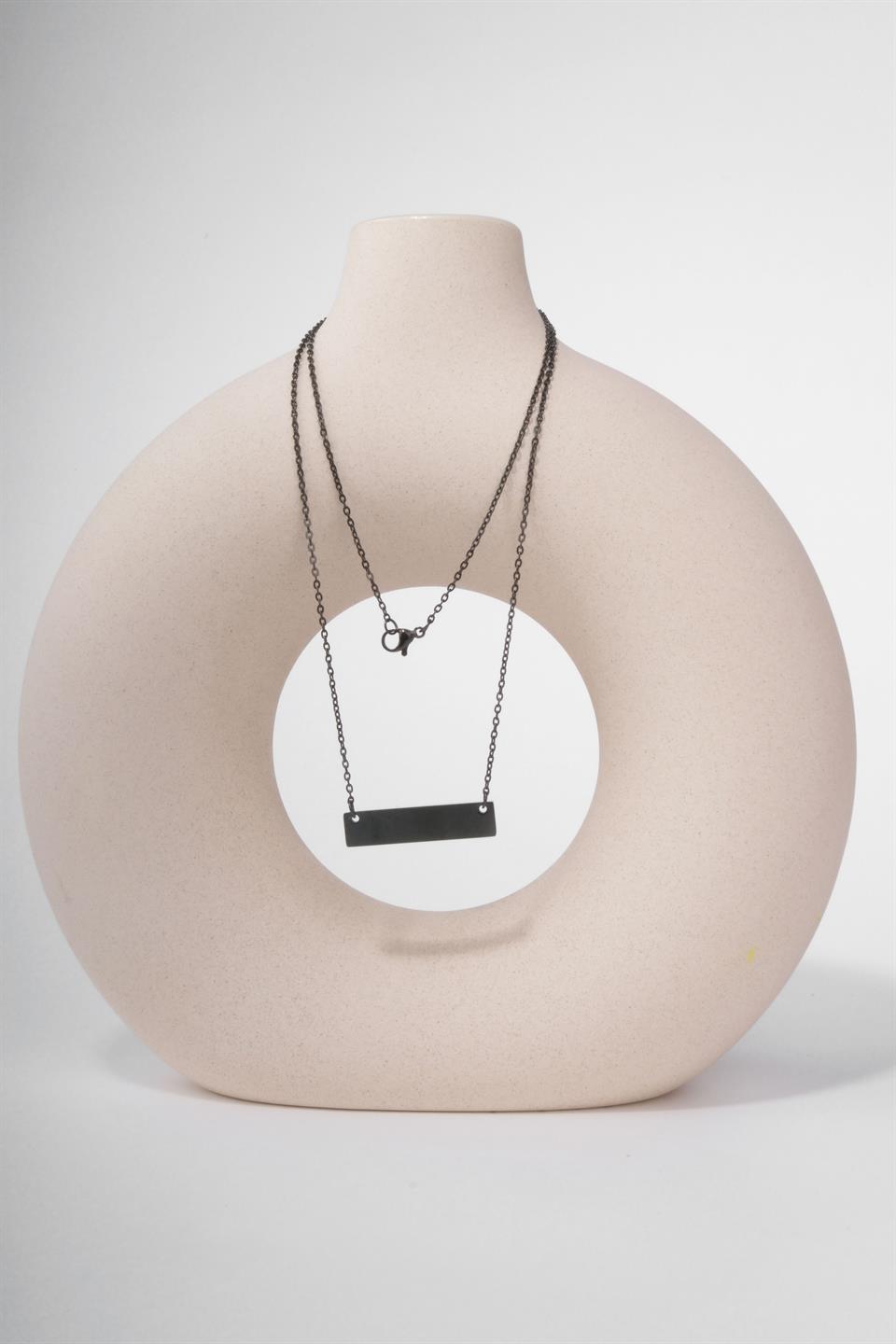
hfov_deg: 26.5
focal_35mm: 51
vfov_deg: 38.9
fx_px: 1904
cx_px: 448
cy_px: 672
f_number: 22
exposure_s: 1/200
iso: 400
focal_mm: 34.2
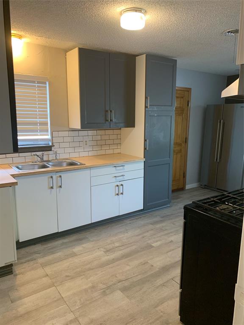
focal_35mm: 26
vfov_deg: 67.3
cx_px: 122
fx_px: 244
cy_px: 162
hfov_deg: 53.1
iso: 160
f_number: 1.8
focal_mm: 4.25
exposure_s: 1/60
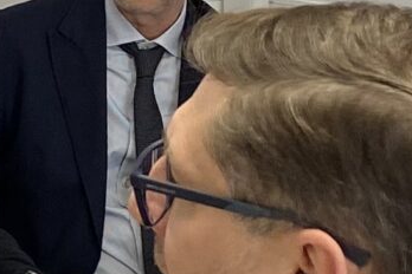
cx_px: -71
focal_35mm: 199
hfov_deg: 10.2
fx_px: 2277
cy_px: 19
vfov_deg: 6.9
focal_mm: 4.25
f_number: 1.8
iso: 100
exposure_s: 1/100
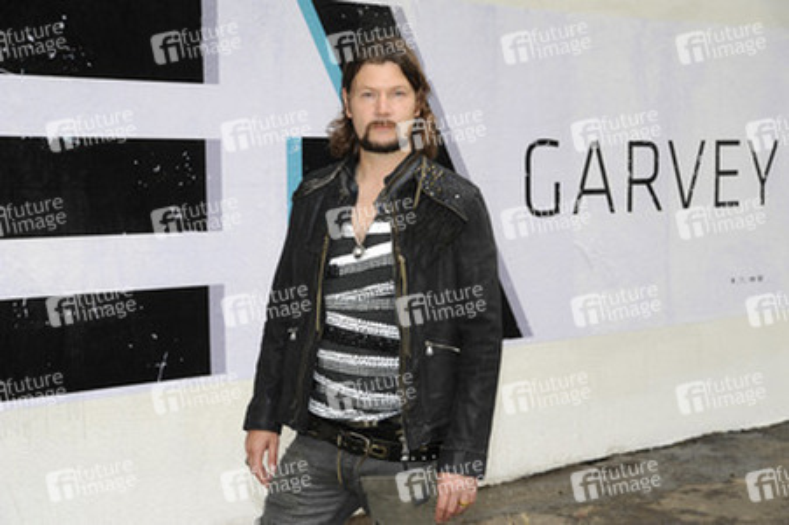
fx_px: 1314
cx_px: 394
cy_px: 262
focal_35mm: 60
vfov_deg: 22.6
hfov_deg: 33.4
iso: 400
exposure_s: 1/200
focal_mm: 60
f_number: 6.3
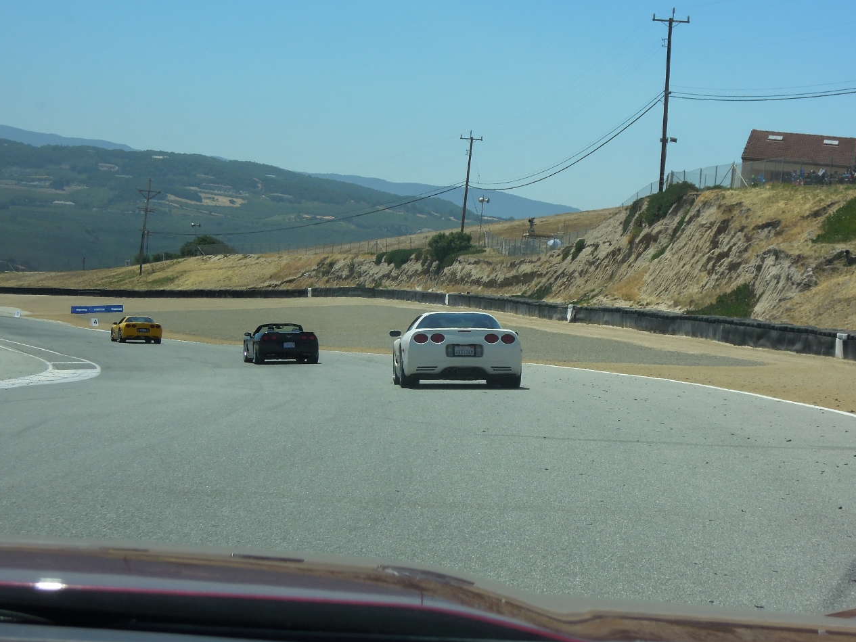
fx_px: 2127
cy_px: 324
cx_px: 428
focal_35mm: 86
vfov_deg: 17.2
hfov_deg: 22.8
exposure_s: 1/1000
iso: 160
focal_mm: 15.2
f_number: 5
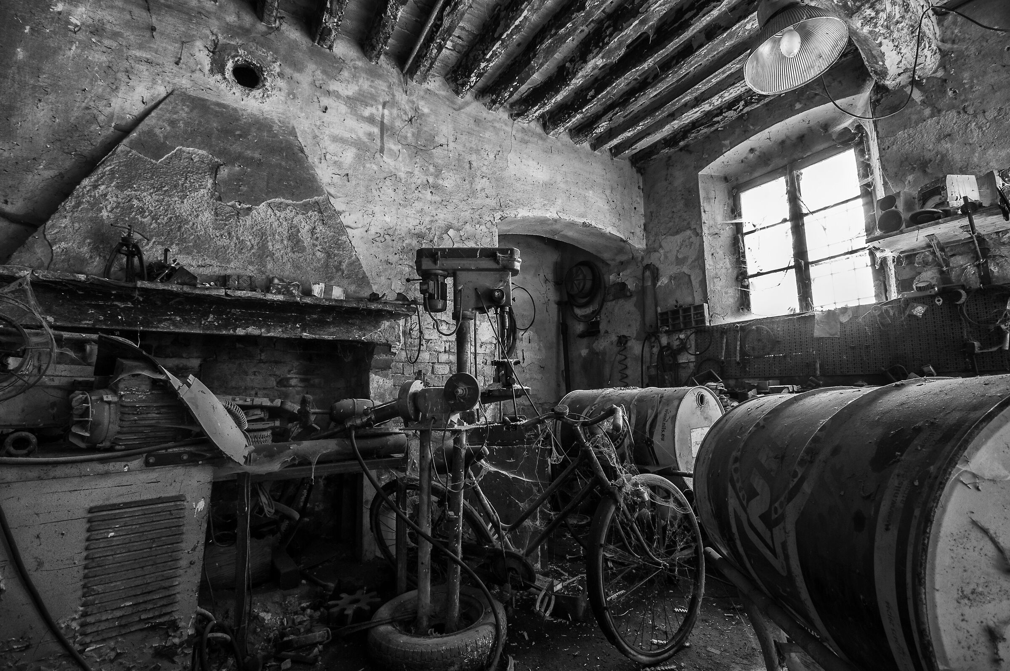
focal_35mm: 15
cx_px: 505
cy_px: 336
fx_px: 420
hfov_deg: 100.5
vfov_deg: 77.2
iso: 200
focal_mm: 10
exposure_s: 1/2.5
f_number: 9
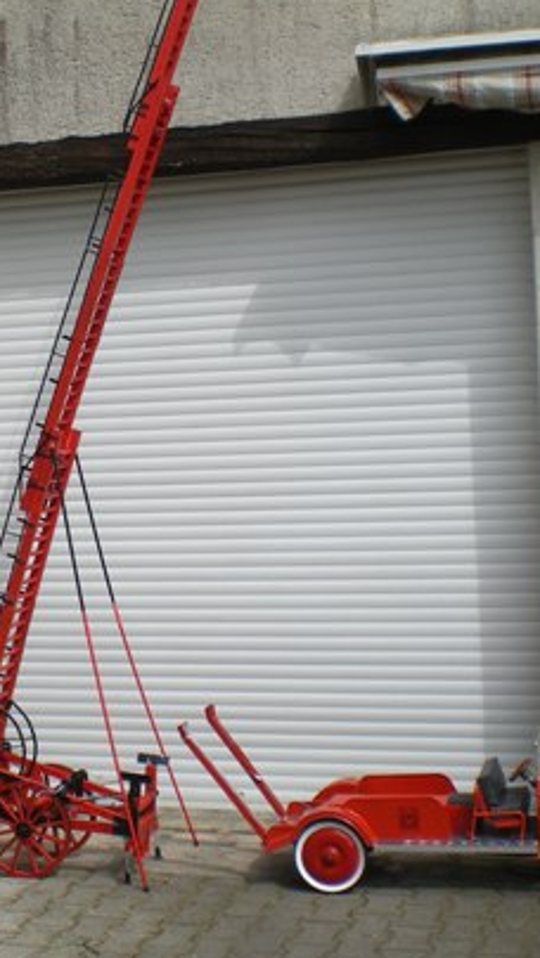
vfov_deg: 33.8
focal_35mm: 62
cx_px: 180
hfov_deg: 19.4
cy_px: 404
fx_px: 1577
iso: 50
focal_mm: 6.3
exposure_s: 1/320
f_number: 4.6
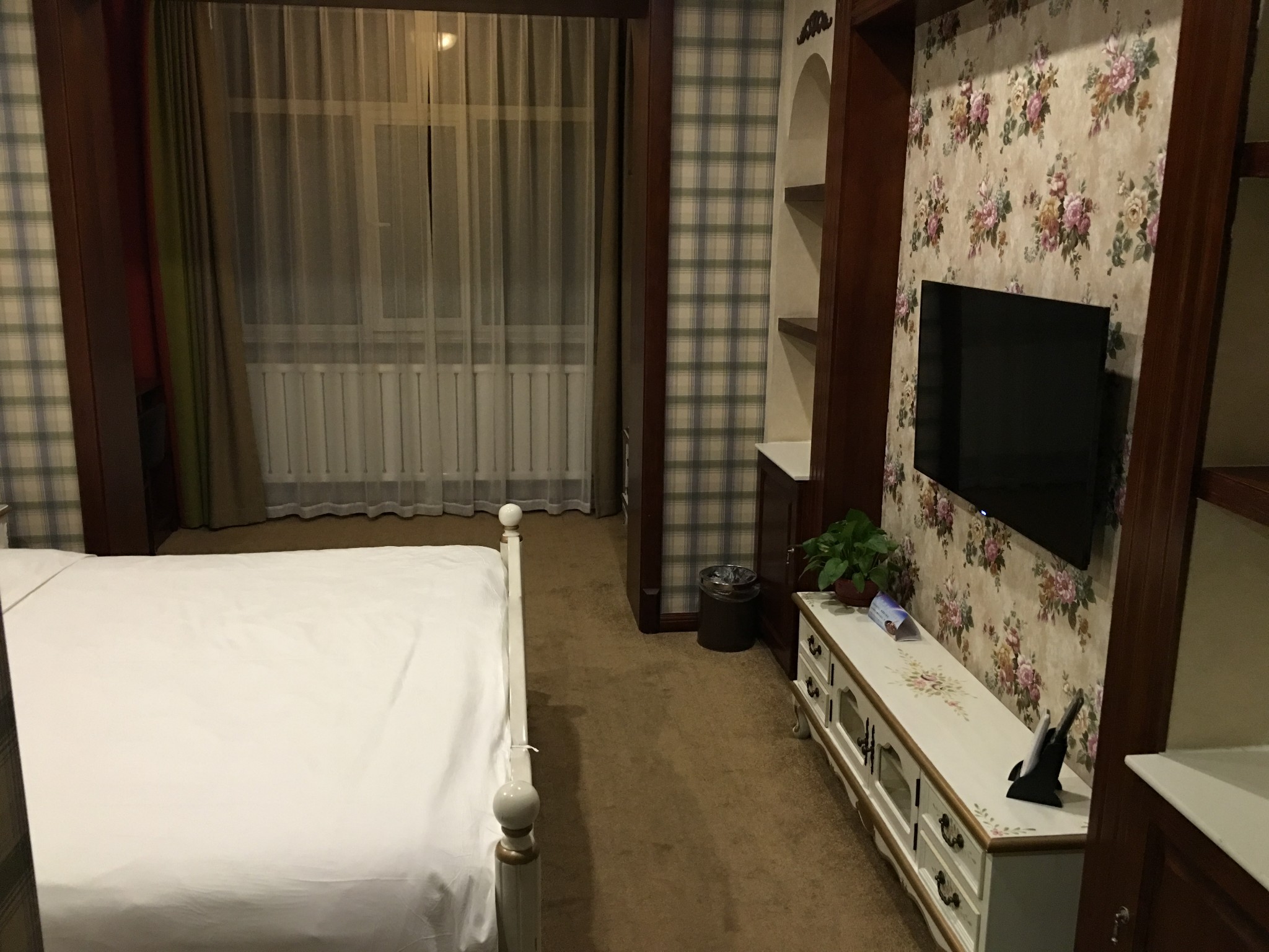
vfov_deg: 48.2
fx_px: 1063
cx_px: 634
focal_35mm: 29
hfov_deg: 61.7
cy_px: 476
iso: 125
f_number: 2.2
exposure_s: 1/8
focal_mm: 4.15
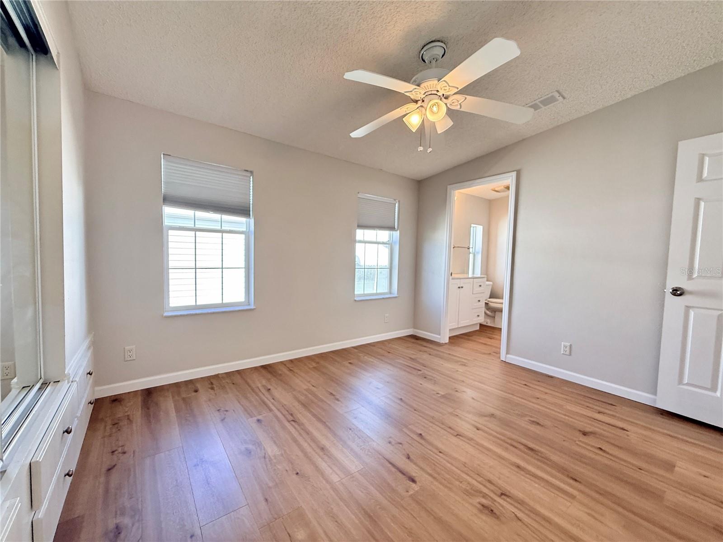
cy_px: 271
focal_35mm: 14
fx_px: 292
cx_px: 362
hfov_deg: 102.1
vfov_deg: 85.7
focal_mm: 2.22
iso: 250
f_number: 2.2
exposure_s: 1/120
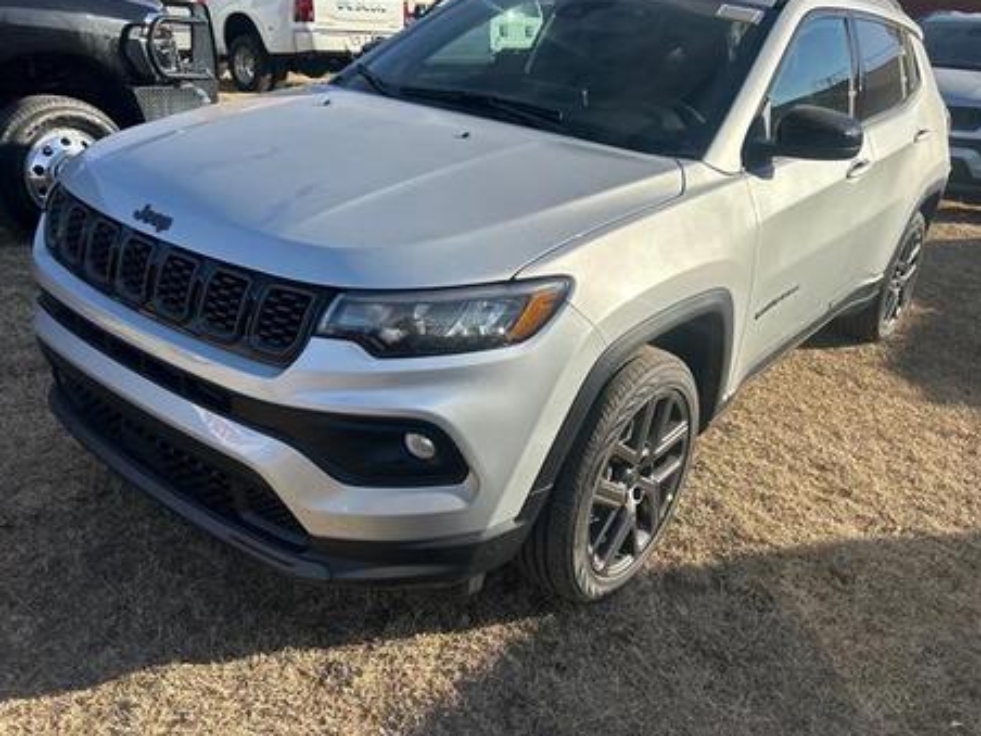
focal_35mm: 29
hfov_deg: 61.6
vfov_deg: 48.1
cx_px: 530
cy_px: 328
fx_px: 822
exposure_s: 1/3077
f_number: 1.5
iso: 50
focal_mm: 5.7
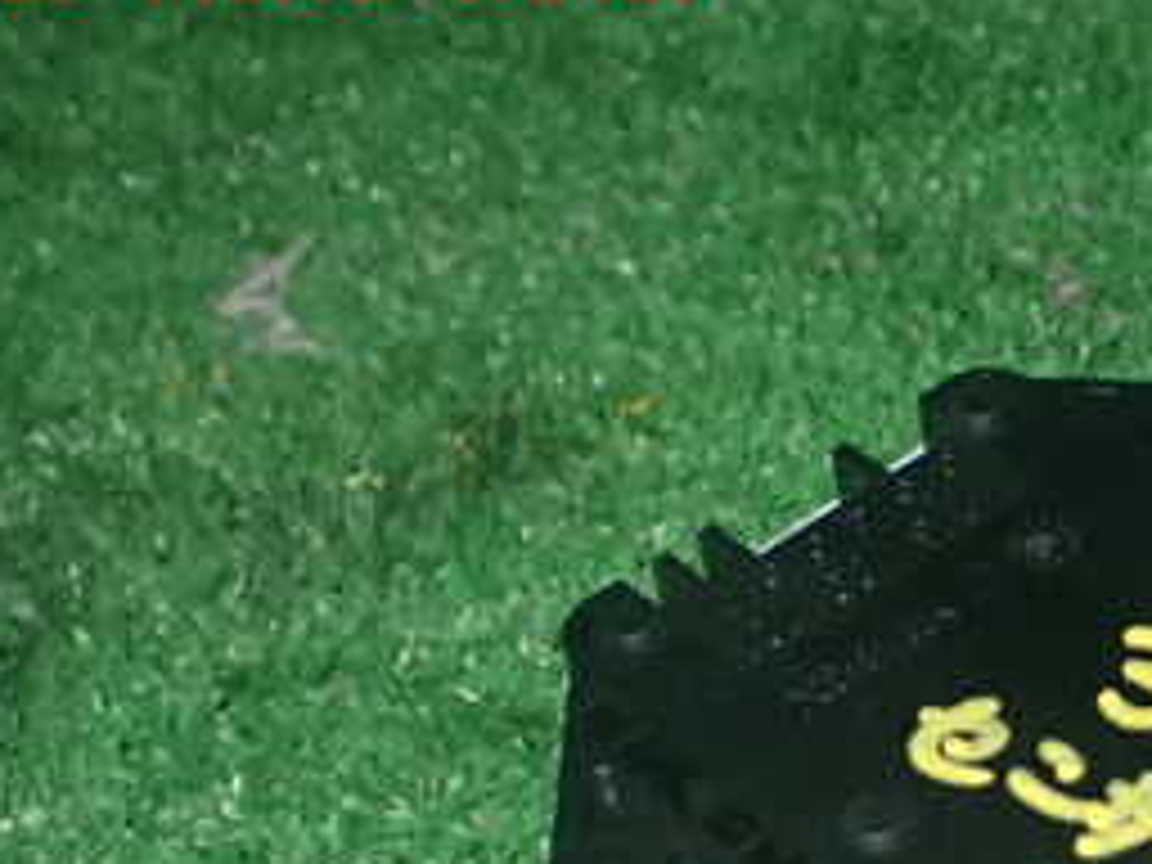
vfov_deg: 16.2
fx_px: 2962
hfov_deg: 21.1
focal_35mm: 89
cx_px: 1224
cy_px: 927
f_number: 8
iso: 250
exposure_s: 1/40
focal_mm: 6.83
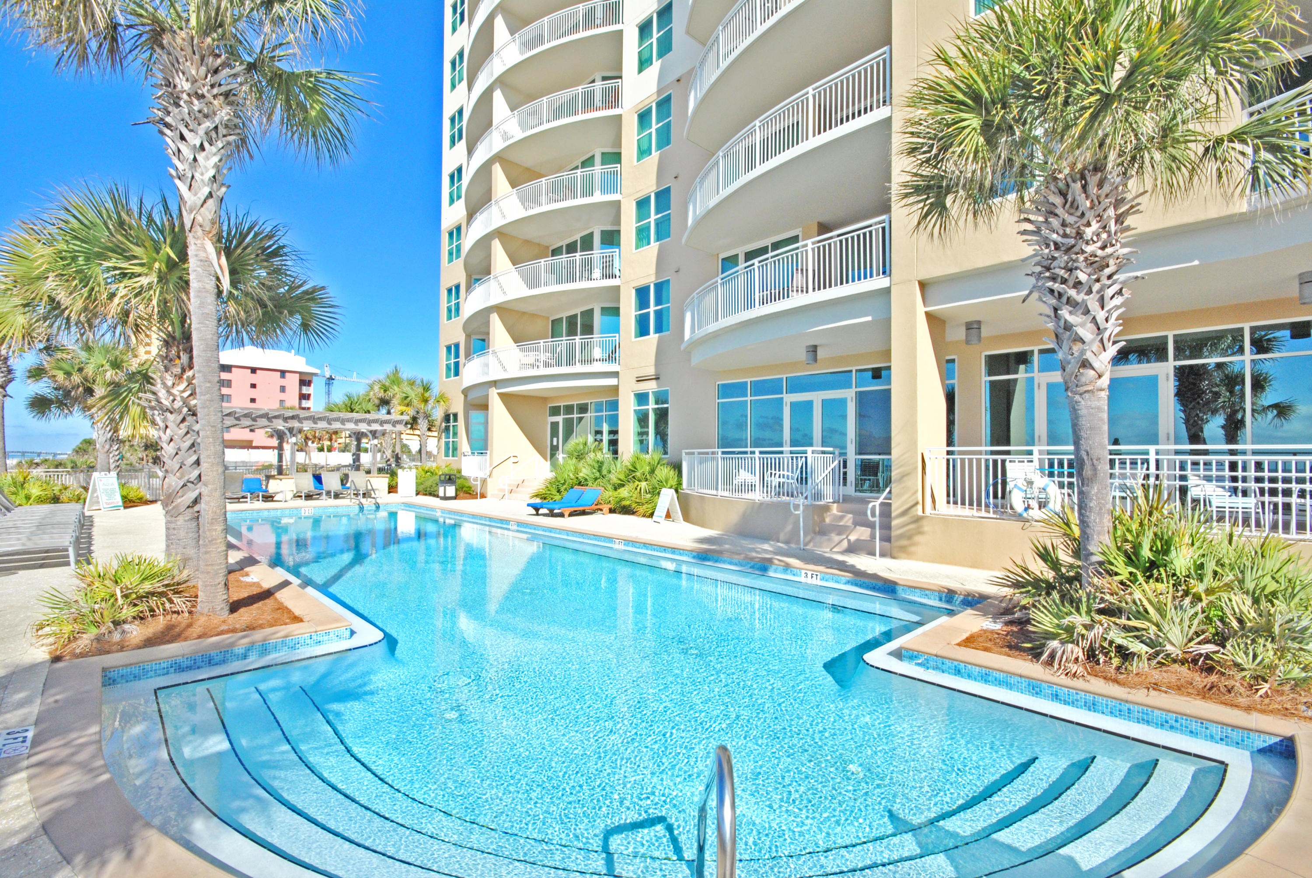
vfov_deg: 77.5
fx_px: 547
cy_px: 439
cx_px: 656
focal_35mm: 15
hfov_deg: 100.3
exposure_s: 1/160
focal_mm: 10
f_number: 16
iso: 400
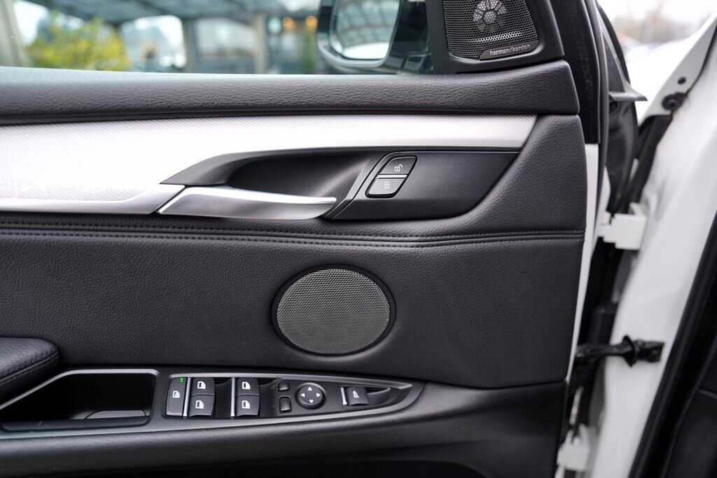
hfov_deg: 73.7
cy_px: 239
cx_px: 358
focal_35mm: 24
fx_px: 478
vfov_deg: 53.1
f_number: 3.2
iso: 100
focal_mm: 24
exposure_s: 1/40
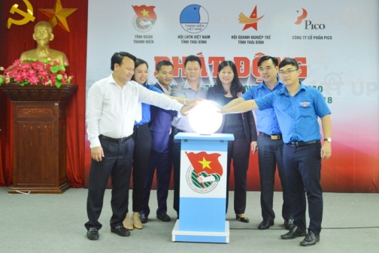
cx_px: 190
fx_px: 443
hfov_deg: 46.4
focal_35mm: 42
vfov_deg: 32.0
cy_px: 126
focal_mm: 28
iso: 1250
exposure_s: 1/50
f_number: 4.5
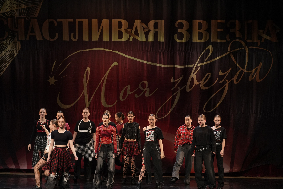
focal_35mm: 113
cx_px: 141
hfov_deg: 18.1
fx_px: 888
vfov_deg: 12.1
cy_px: 97
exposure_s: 1/400
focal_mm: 110
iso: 2000
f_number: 2.8
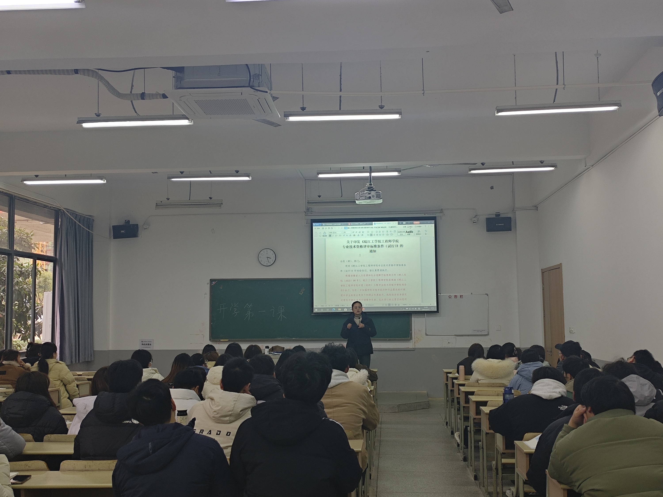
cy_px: 248
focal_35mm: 38
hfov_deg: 49.0
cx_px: 332
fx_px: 728
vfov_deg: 37.7
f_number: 1.6
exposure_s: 1/100
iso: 80
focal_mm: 5.84
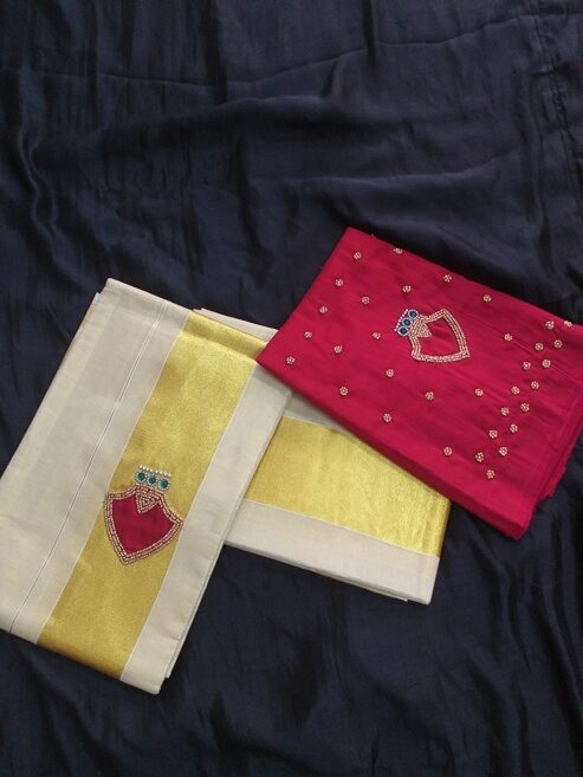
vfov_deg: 67.3
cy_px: 388
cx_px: 292
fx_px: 584
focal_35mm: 26
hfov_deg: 53.1
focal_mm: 3.6
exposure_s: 1/25
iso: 125
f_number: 1.9
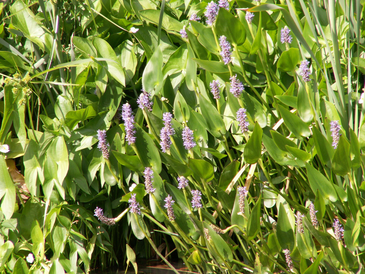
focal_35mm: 420
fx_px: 4429
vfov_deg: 3.5
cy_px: 137
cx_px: 182
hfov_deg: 4.7
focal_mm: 69.5
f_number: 5.6
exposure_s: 1/125
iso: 50
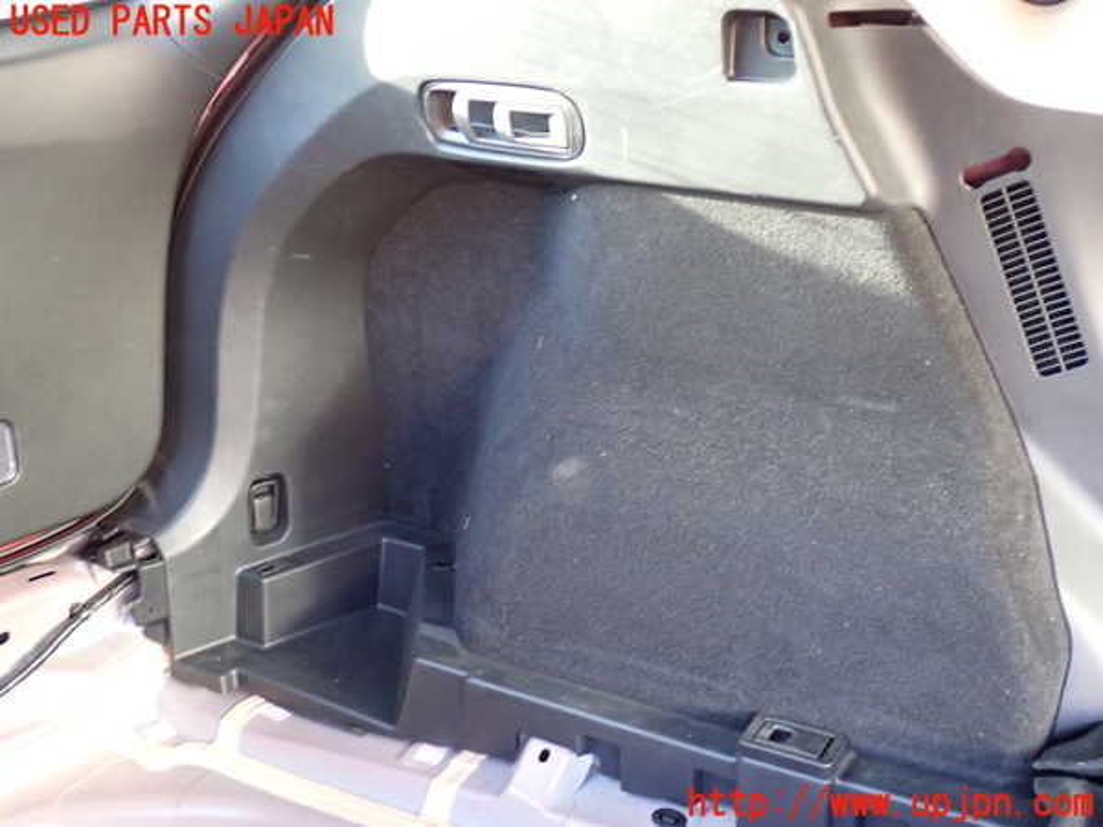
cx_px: 552
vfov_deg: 35.1
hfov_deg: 45.8
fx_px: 1306
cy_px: 414
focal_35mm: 41
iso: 800
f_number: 2.8
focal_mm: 7.31
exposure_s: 1/20
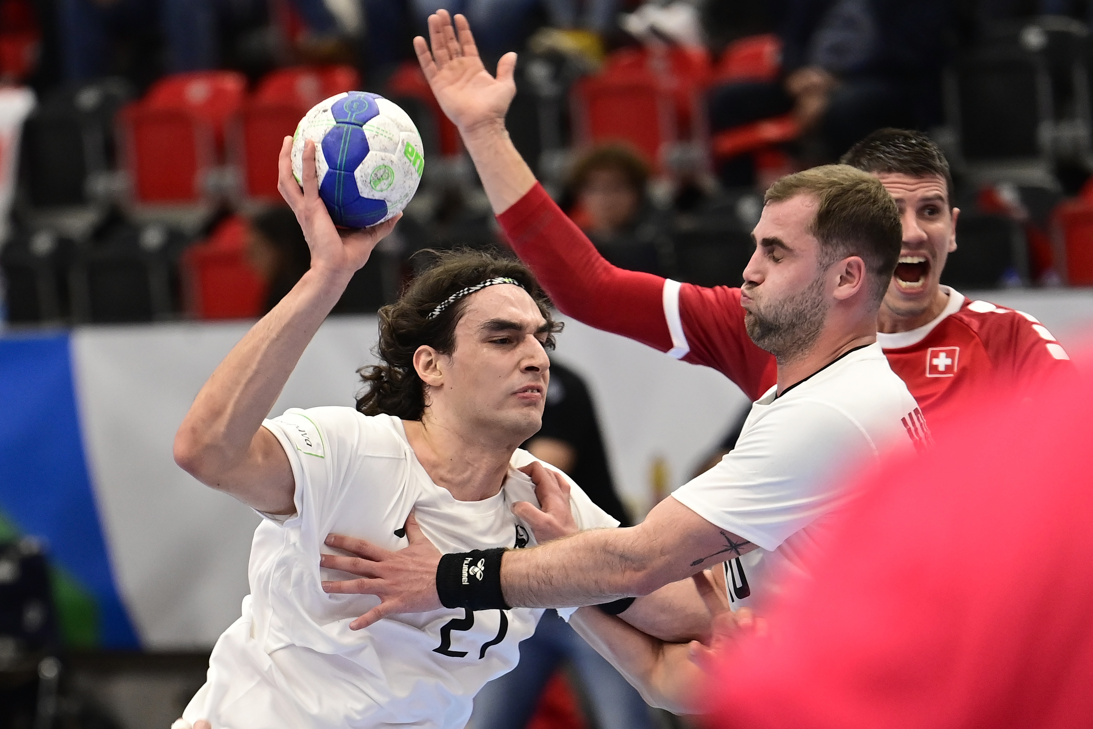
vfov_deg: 7.4
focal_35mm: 185
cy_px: 364
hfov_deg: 11.1
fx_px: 5616
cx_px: 546
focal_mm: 185
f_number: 4
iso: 3200
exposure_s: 1/1000
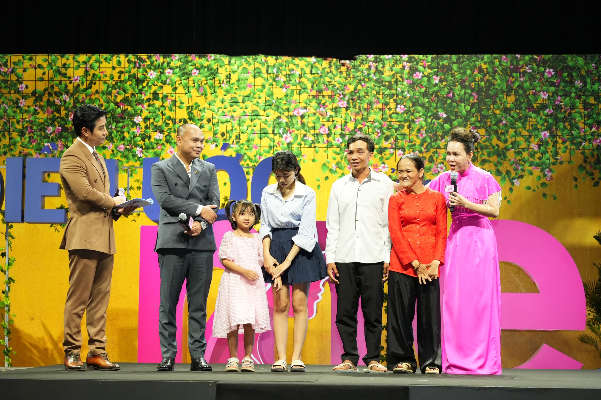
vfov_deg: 12.5
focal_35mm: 110
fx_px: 1836
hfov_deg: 18.6
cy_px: 205
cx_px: 309
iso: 1000
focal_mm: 70
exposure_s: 1/160
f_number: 3.5
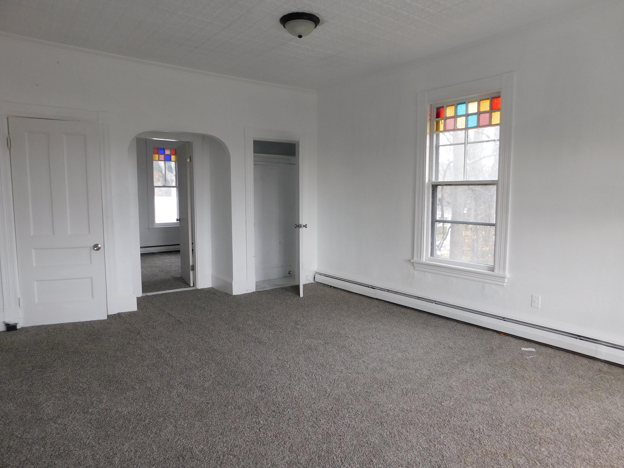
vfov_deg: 58.9
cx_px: 312
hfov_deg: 73.9
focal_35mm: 23
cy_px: 234
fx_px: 415
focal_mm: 4
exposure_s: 1/50
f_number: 3
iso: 125
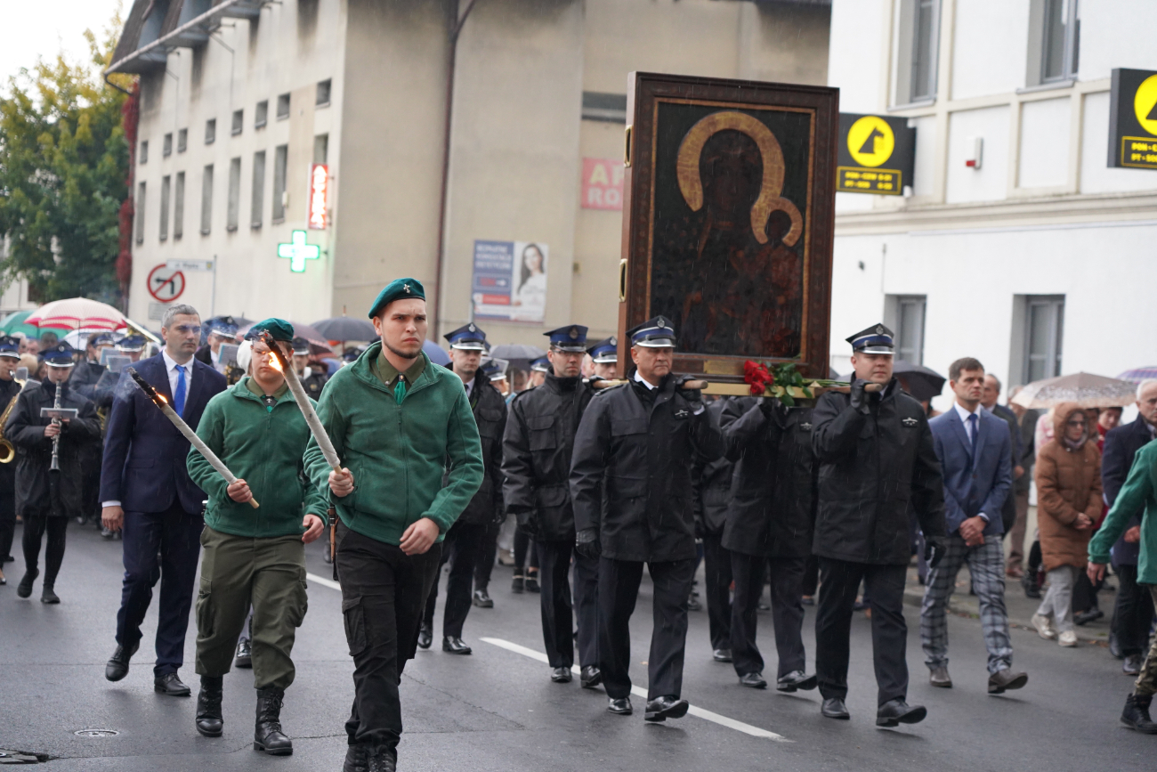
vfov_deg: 16.7
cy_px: 386
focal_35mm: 82
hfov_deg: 24.8
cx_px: 578
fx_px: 2635
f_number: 4
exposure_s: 1/160
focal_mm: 82
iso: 4000
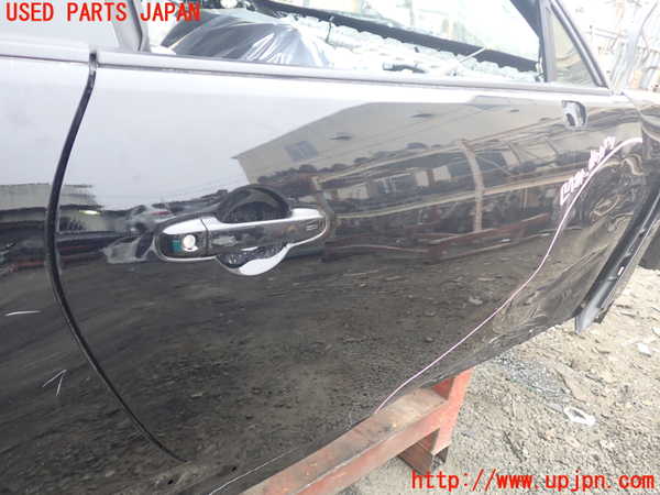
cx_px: 330
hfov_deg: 60.0
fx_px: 572
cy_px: 248
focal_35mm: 30
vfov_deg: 46.8
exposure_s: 1/60
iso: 160
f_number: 2.3
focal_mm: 5.4
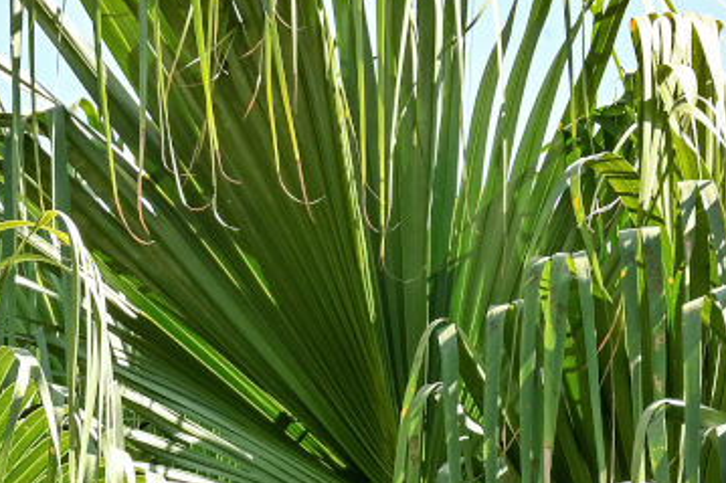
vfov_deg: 4.6
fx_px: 5960
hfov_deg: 6.9
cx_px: -75
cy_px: 586
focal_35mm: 296
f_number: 5.6
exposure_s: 1/250
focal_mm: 59
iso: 200
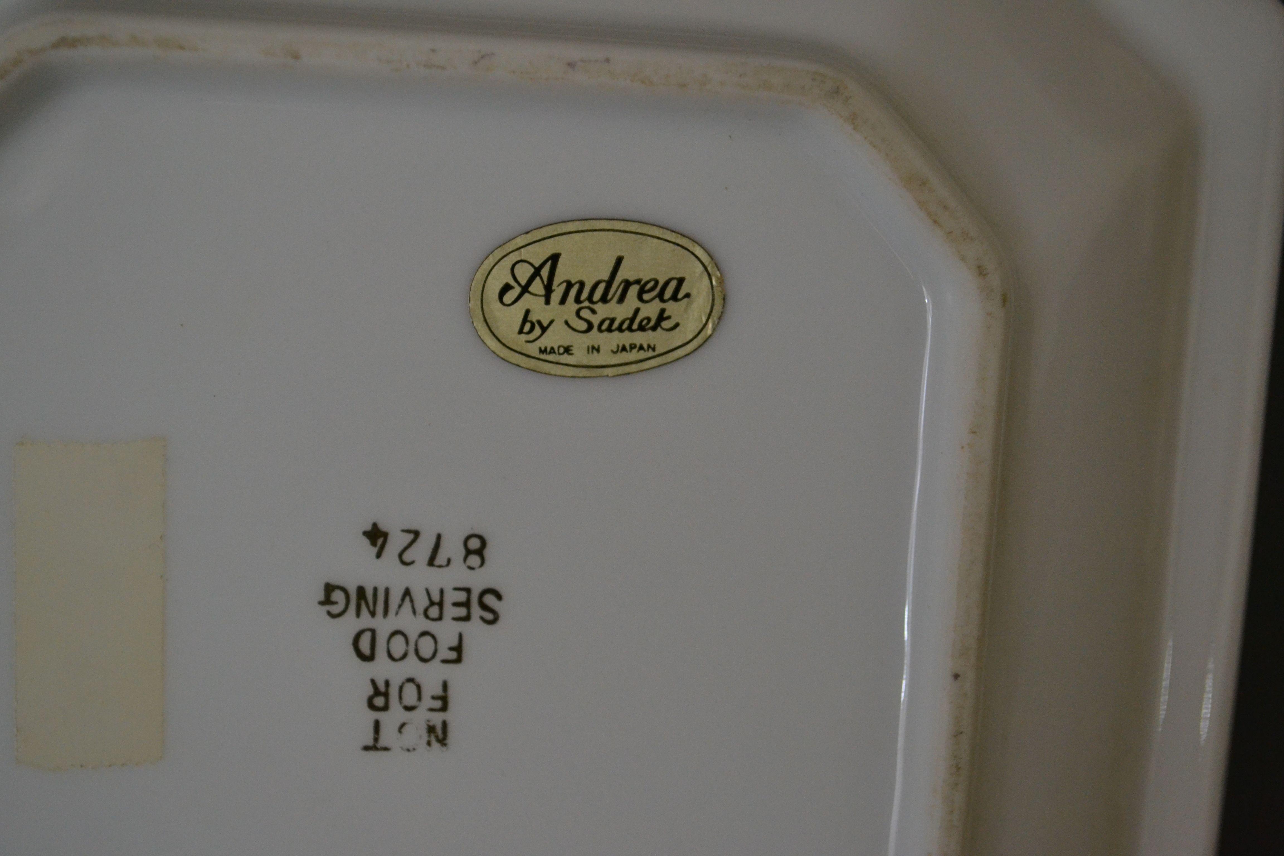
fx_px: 2033
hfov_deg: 35.1
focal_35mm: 57
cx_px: 642
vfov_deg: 23.8
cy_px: 428
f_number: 5.6
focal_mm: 38
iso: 1600
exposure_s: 1/80
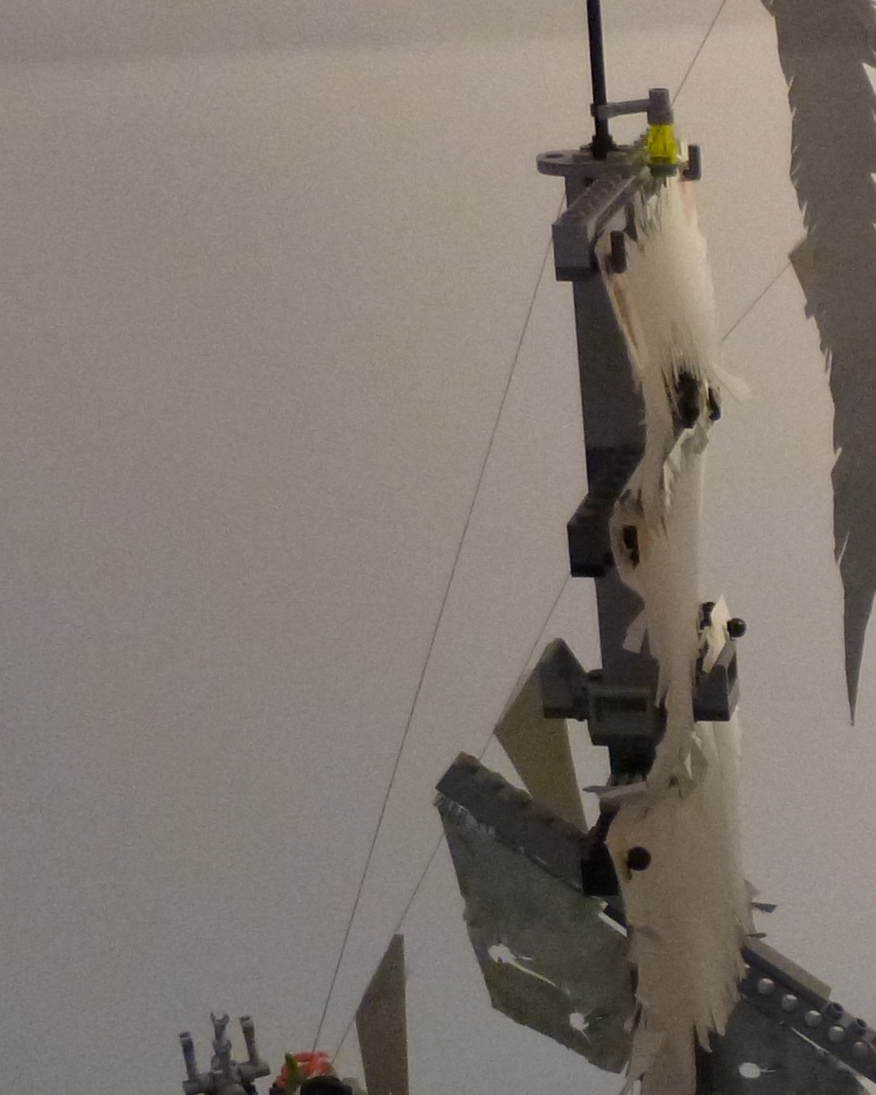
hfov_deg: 17.7
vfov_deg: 24.7
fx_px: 2495
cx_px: 1330
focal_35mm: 77
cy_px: 681
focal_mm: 4.5
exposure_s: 1/30
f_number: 3.1
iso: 400
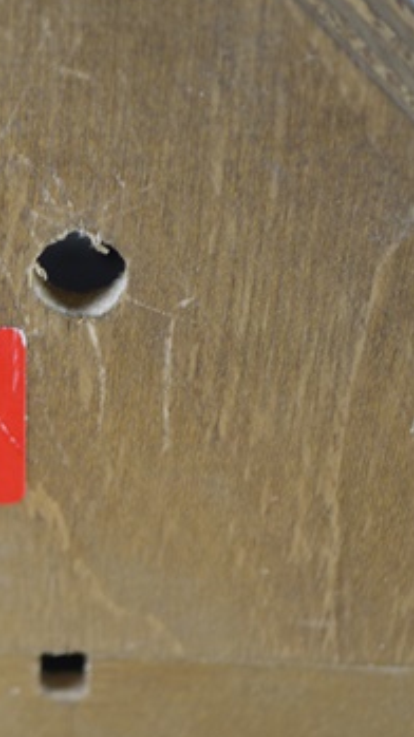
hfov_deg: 10.0
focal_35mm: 119
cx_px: -114
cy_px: 393
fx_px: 2325
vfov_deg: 18.0
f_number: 5.3
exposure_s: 1/80
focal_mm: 44
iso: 400
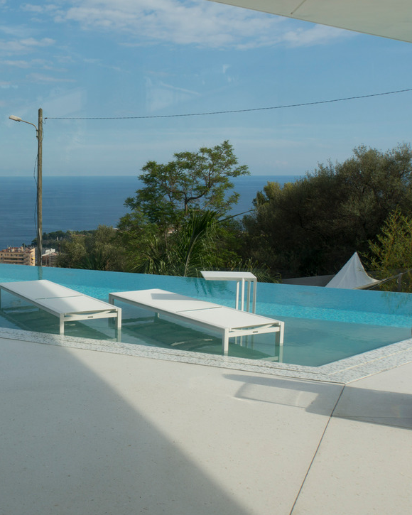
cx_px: 21
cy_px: 259
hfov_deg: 32.6
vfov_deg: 42.9
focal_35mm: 43
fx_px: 656
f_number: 13
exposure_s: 1/125
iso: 100
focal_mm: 19.8
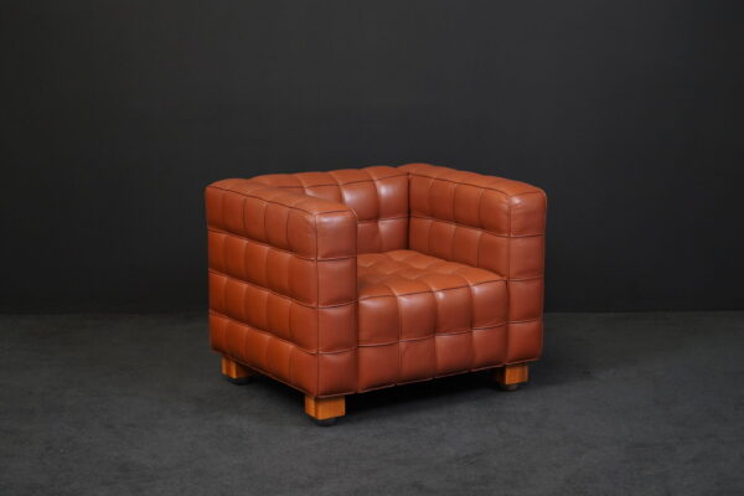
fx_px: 1405
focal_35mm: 68
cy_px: 248
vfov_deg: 20.0
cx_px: 372
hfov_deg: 29.7
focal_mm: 68
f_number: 7.1
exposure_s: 1/250
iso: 5000
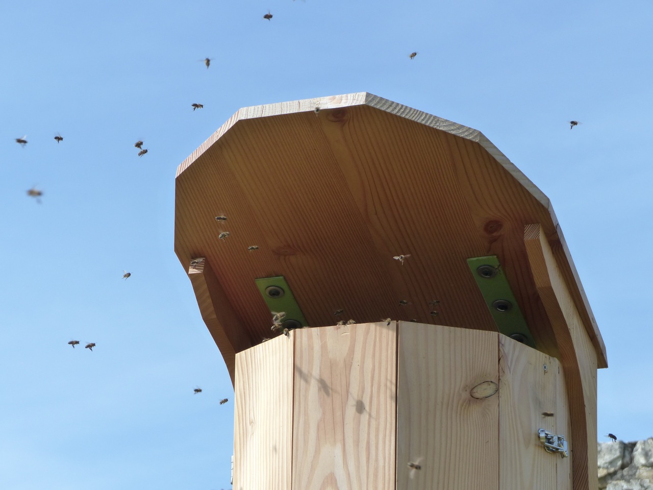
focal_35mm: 147
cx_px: 326
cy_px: 245
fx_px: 2773
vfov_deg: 10.1
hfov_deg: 13.4
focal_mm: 26.5
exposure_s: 1/800
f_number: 4
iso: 160
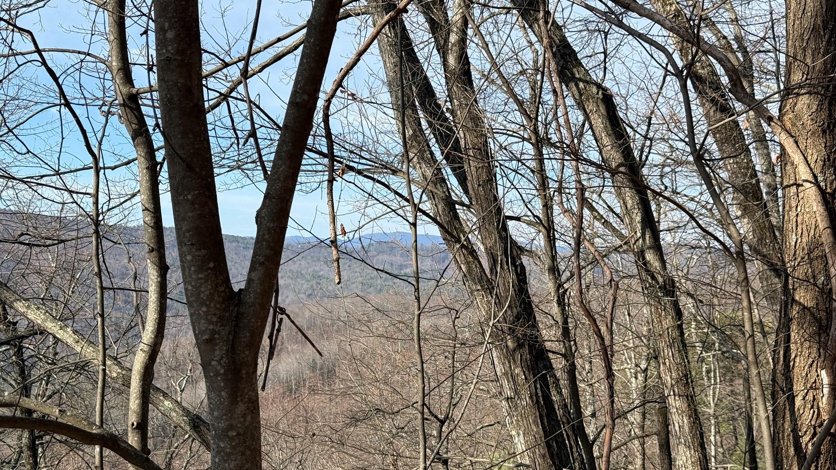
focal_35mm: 53
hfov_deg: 39.2
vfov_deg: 22.6
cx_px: 413
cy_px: 283
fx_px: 1175
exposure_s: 1/2667
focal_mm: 6.76
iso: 64
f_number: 1.78
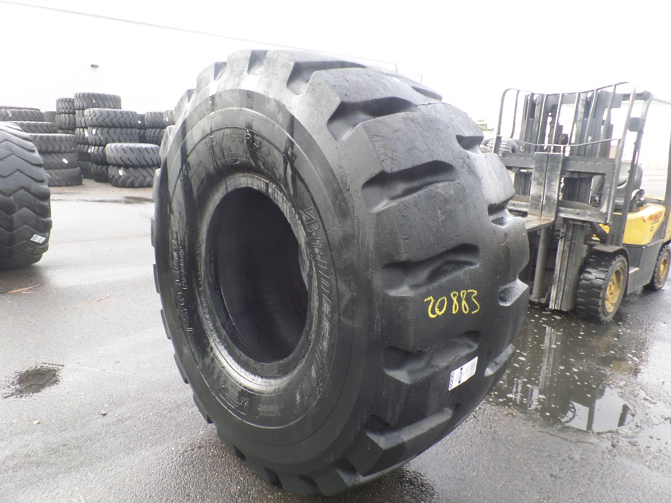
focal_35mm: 23
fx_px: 446
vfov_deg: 58.9
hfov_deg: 73.9
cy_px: 252
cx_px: 336
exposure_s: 1/45
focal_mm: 4.1
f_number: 3.5
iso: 100
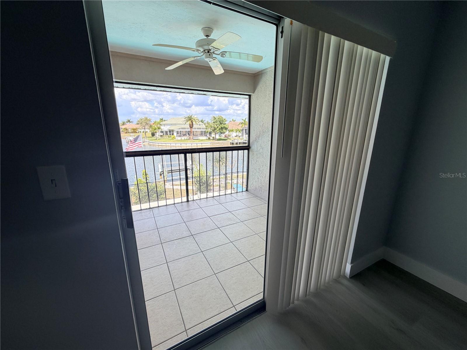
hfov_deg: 102.1
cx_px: 234
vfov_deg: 85.7
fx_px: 189
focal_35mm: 14
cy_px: 175
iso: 40
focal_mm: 2.22
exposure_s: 1/193
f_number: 2.2
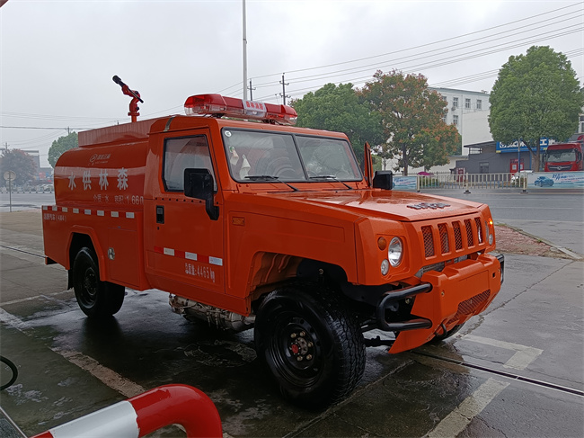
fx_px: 455
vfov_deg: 51.3
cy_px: 219
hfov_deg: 65.3
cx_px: 292
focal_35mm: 27
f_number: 1.9
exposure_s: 1/100
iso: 116
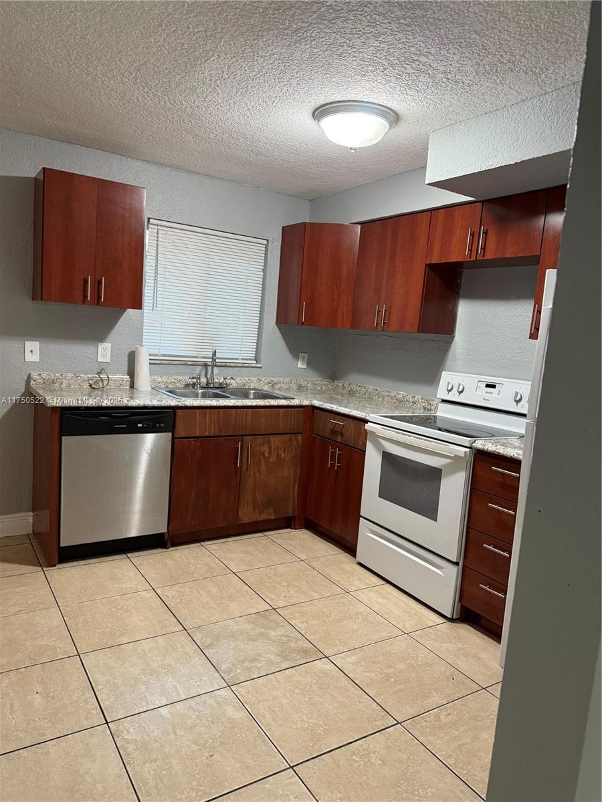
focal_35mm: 24
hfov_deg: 56.8
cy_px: 401
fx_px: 557
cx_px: 301
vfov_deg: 71.6
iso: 320
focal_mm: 6.76
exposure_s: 1/60
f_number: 1.78
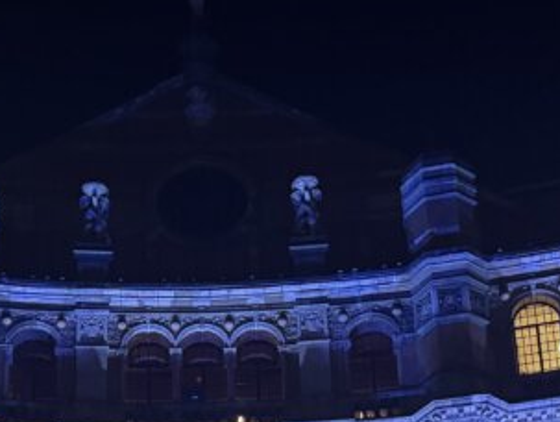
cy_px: 607
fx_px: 1312
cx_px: 213
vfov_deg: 16.8
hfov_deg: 24.0
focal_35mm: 81
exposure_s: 1/60
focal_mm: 6.76
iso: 320
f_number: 1.78
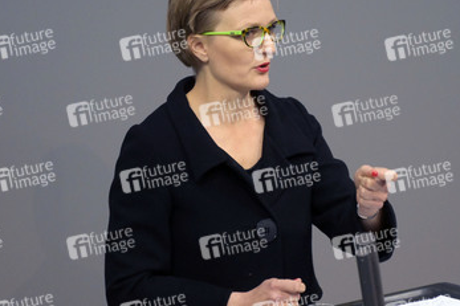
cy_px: 144
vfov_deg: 2.2
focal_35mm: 624
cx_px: 251
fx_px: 7969
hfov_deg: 3.3
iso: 10000
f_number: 5.6
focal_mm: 480
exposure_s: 1/320
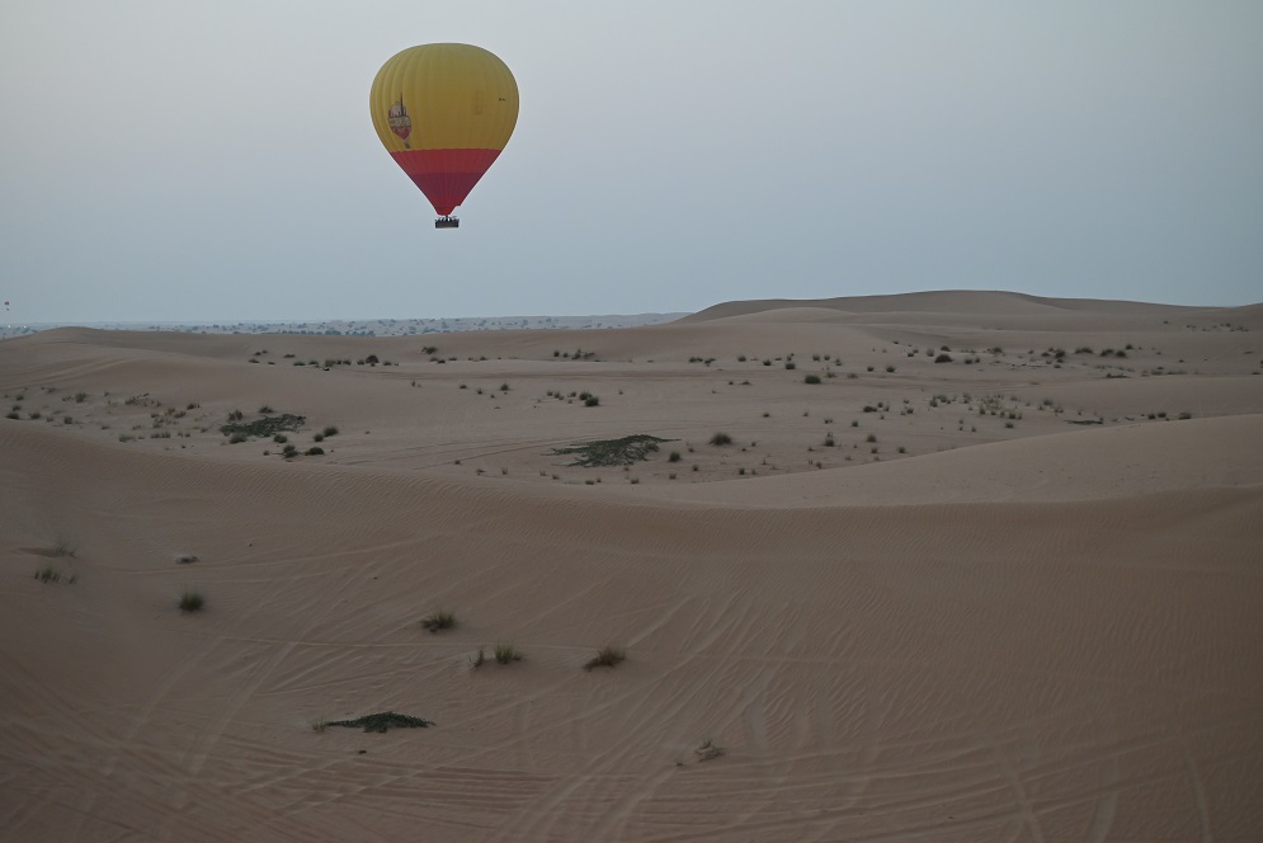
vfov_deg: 17.5
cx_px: 632
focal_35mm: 78
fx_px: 2737
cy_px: 422
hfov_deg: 26.0
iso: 1100
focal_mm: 78
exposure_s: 1/250
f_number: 4.5
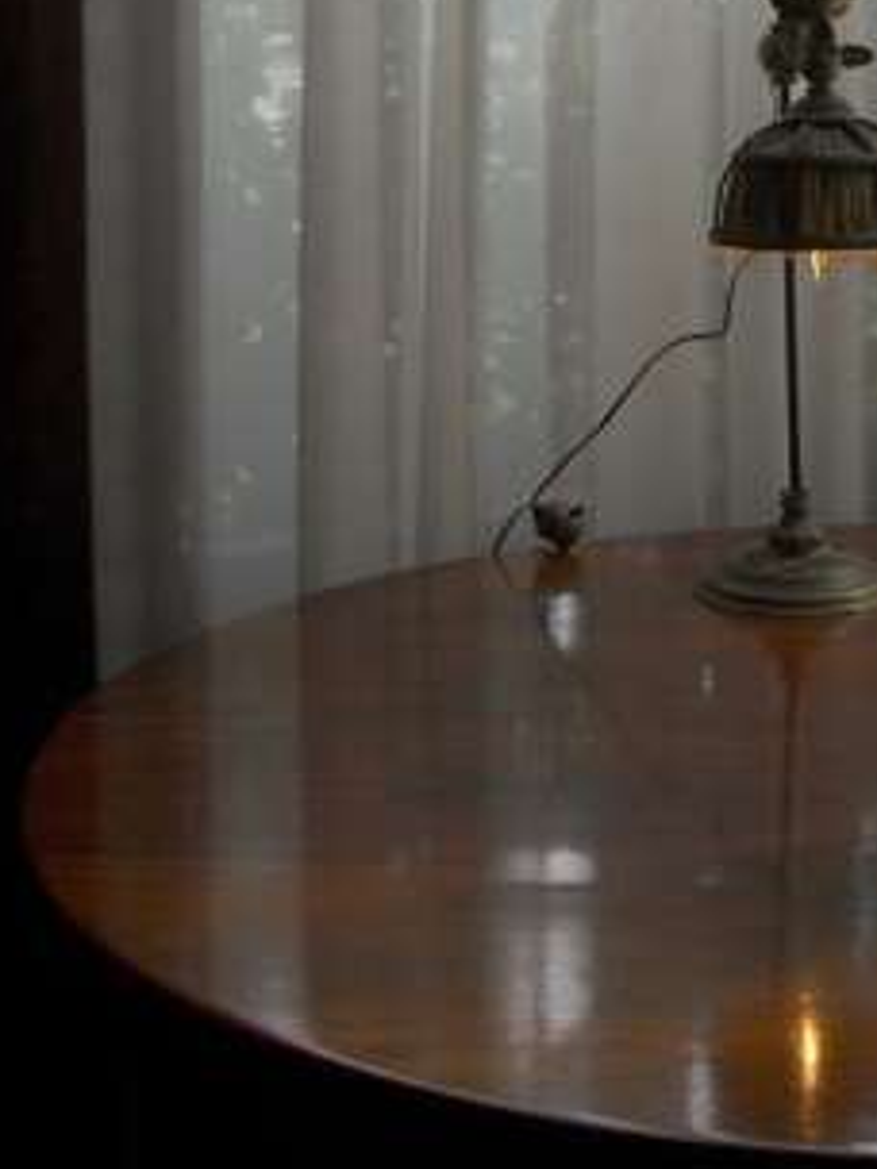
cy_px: -27
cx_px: 1108
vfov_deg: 20.6
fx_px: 3108
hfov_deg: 15.4
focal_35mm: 92
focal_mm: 5.7
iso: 129
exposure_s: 1/250
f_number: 2.8
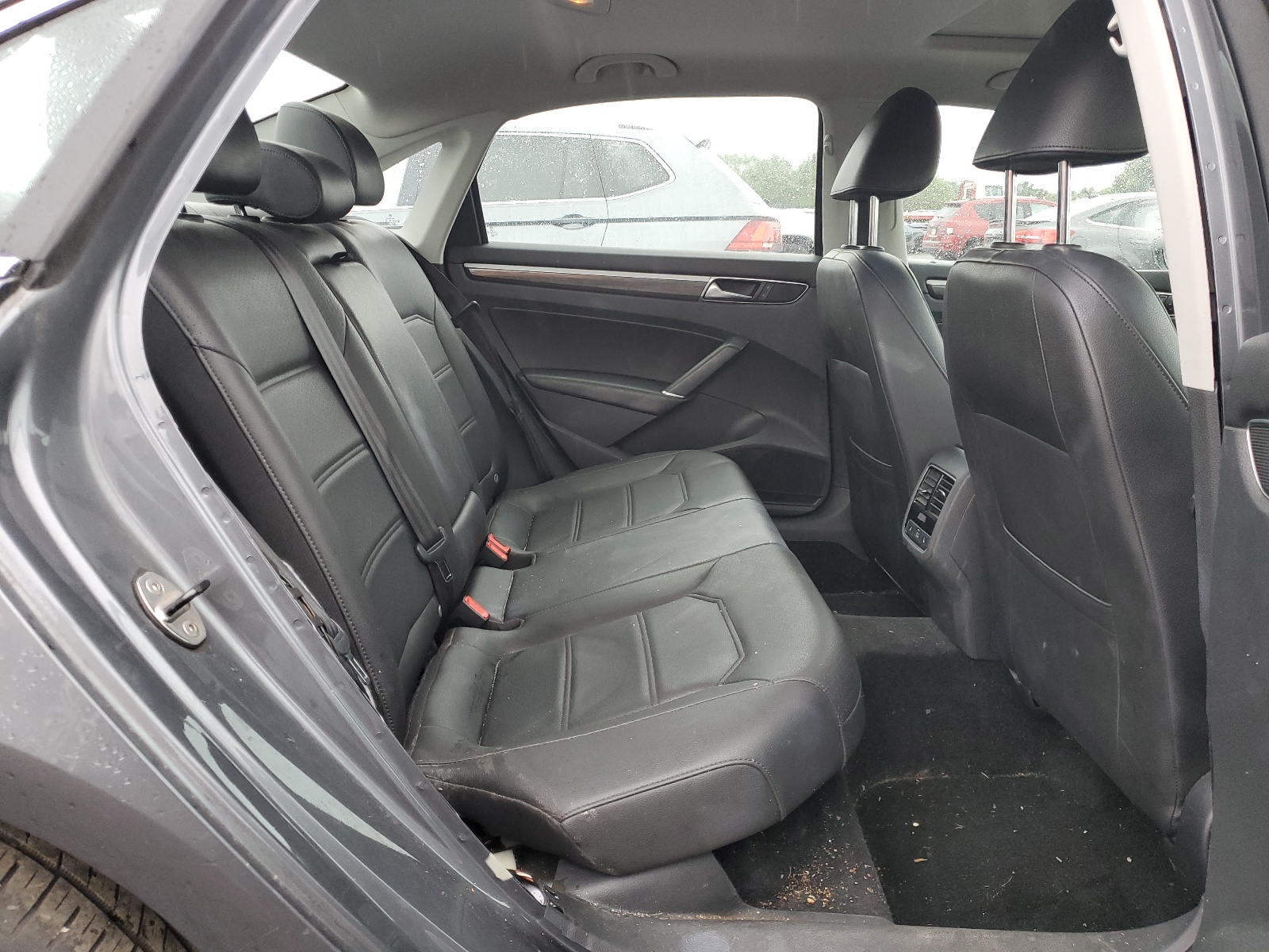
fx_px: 953
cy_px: 476
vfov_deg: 53.1
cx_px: 634
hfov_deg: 67.3
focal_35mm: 26
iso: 87
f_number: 1.5
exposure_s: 1/120
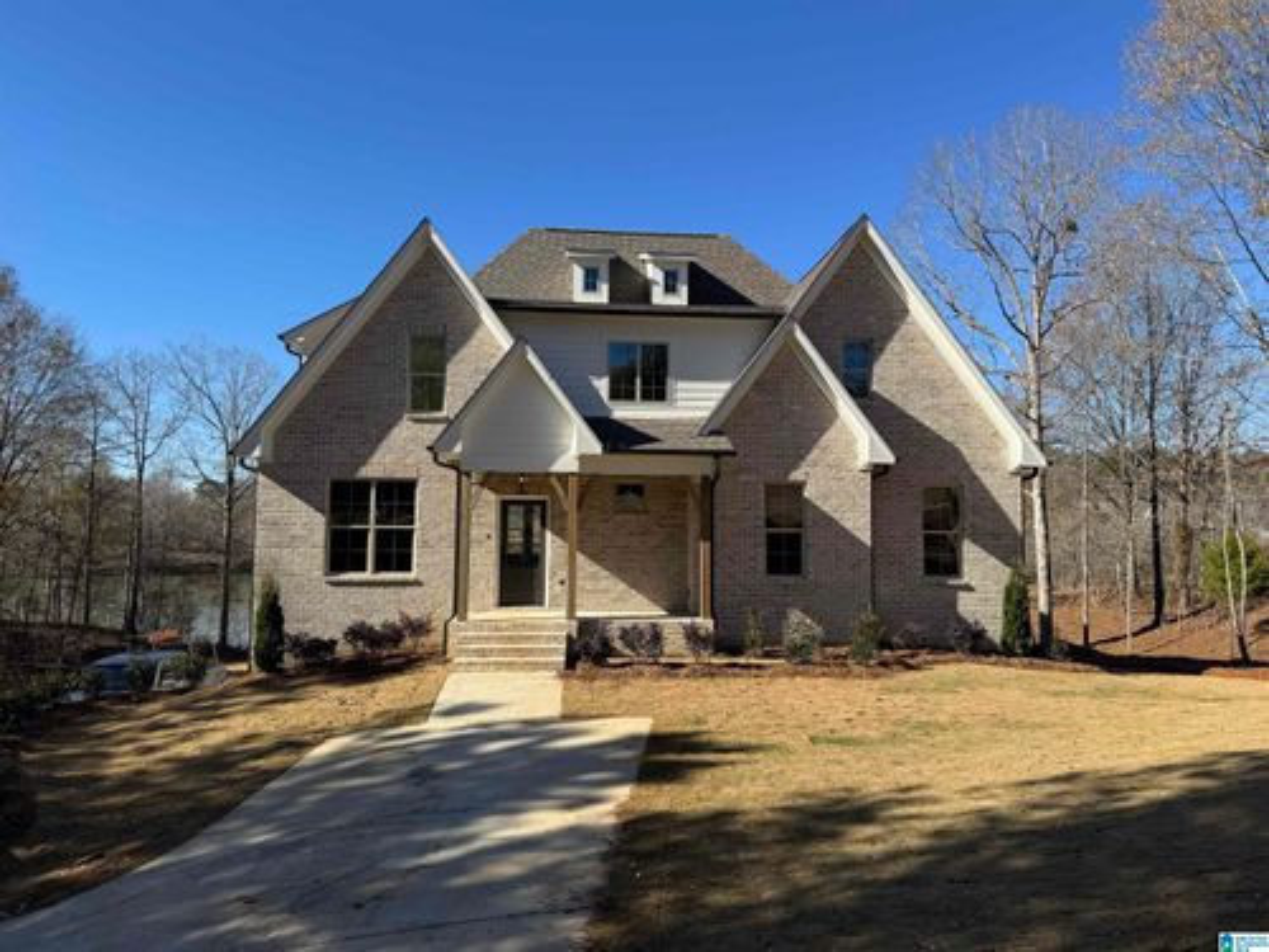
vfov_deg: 56.8
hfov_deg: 71.6
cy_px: 476
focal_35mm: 24
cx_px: 634
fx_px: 880
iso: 80
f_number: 1.78
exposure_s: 1/3597
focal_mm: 6.76
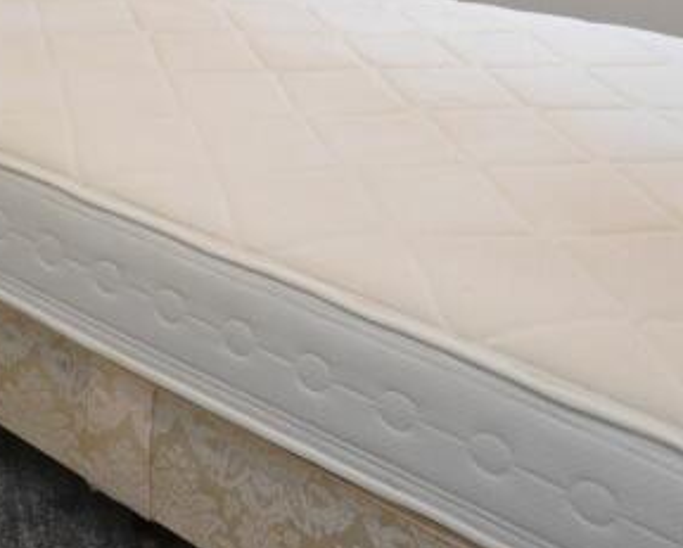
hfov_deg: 36.6
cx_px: 192
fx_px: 1012
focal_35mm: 50
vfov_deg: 26.2
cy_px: -146
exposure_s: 1/60
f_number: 4
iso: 400
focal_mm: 10
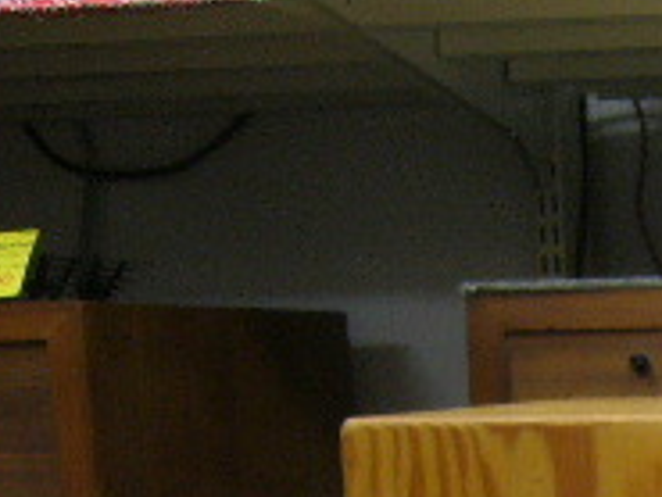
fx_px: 2316
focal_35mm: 121
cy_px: 826
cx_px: 1091
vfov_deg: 11.6
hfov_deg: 14.7
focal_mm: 5.8
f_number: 2.8
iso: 100
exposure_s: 1/15
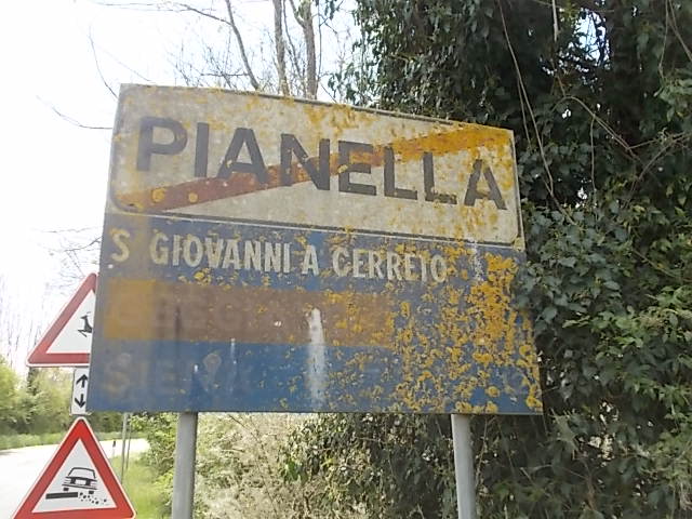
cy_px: 260
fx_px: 680
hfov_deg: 54.0
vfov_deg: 41.8
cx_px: 346
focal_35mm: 34
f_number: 3.6
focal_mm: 6
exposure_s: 1/160
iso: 80
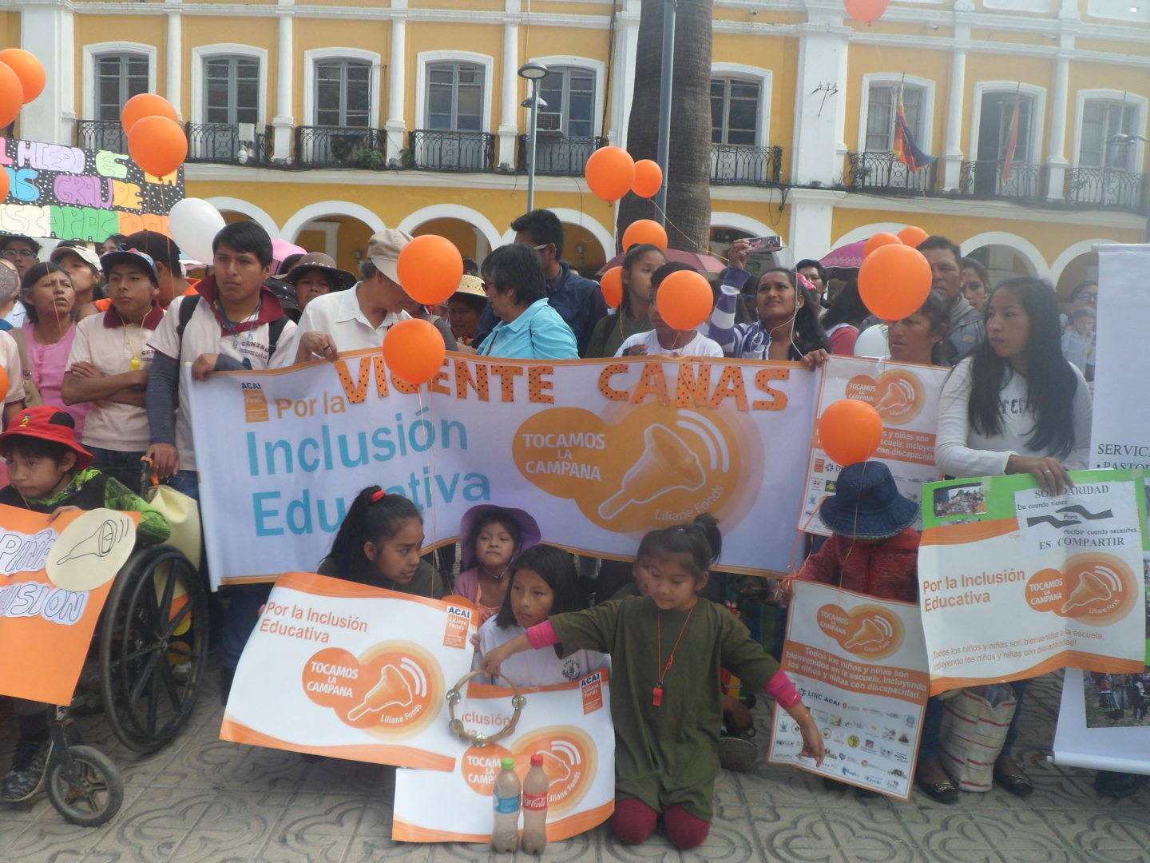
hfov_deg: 65.3
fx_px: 897
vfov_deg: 51.4
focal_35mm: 27
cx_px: 575
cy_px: 432
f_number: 3.3
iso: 80
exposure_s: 1/350
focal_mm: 4.9
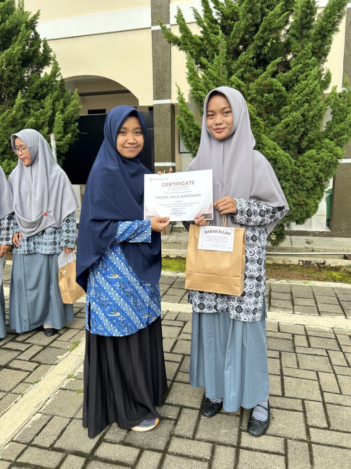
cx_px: 176
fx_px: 352
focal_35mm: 26
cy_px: 234
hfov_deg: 53.1
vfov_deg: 67.3
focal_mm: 5.7
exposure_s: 1/359
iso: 50
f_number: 1.5
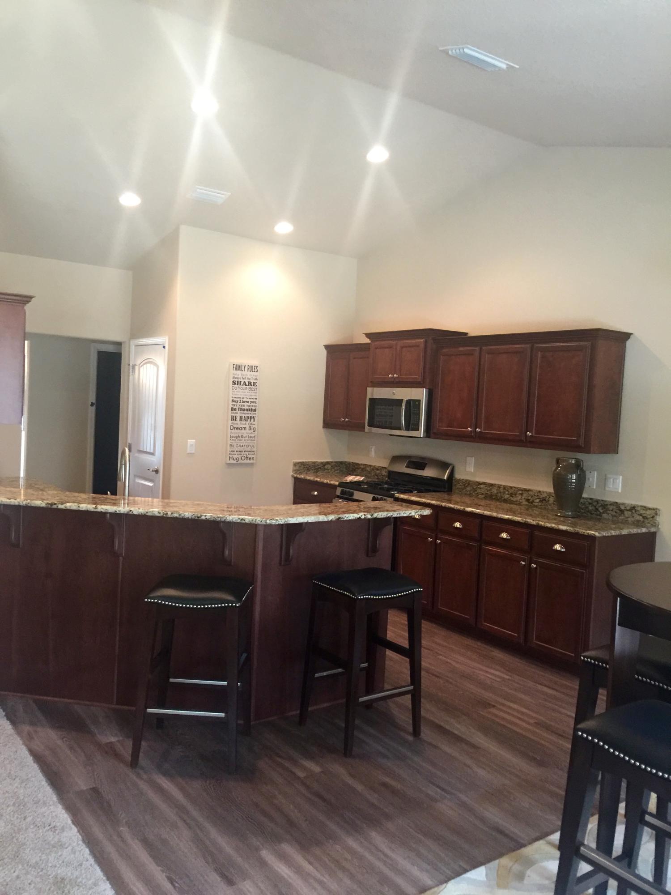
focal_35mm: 29
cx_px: 336
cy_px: 448
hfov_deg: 48.2
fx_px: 750
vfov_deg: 61.7
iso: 125
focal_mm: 4.15
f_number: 2.2
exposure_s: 1/15
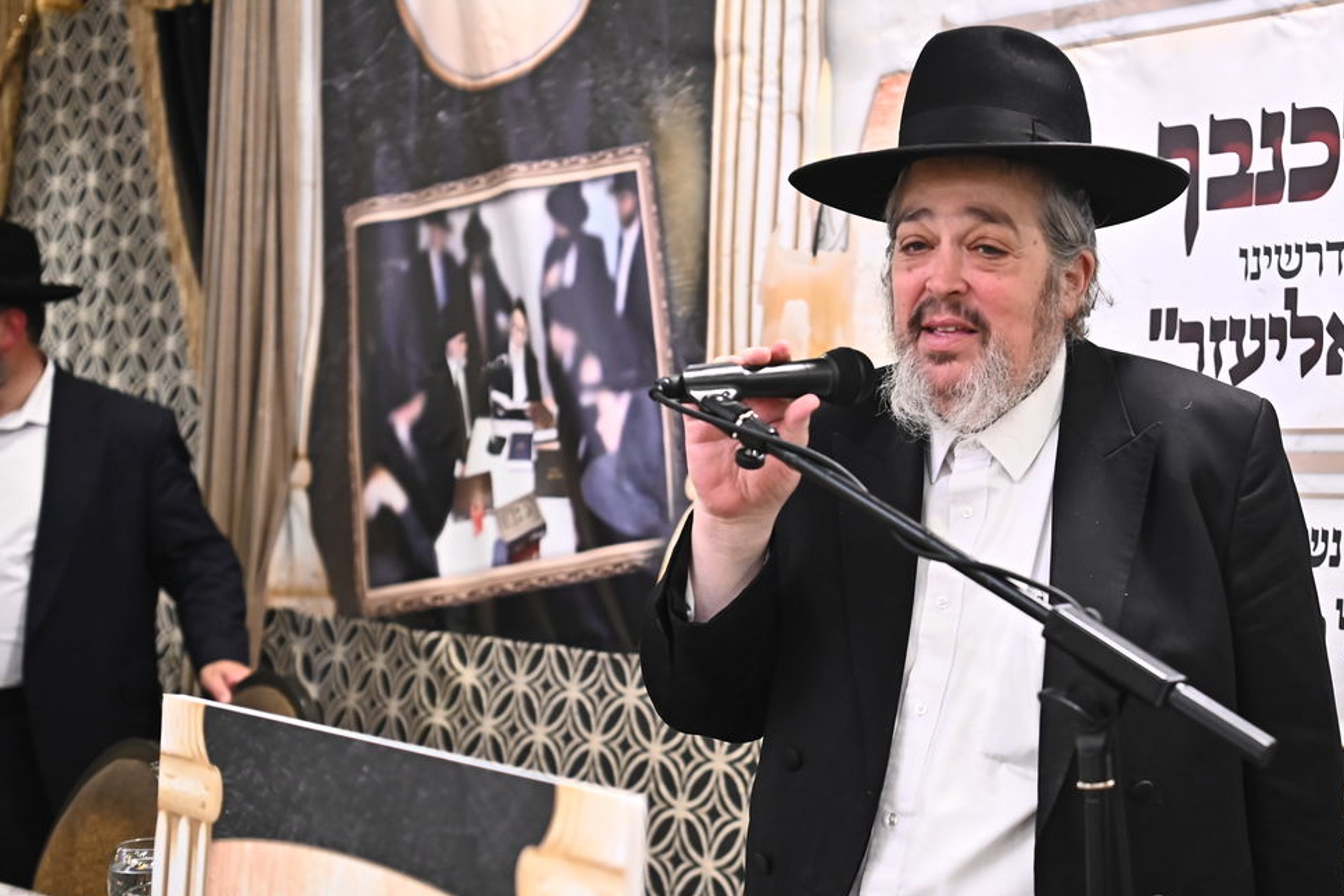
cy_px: 458
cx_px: 967
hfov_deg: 30.6
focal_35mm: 65
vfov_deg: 20.9
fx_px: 2426
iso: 3200
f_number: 3.2
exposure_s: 1/125
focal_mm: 45
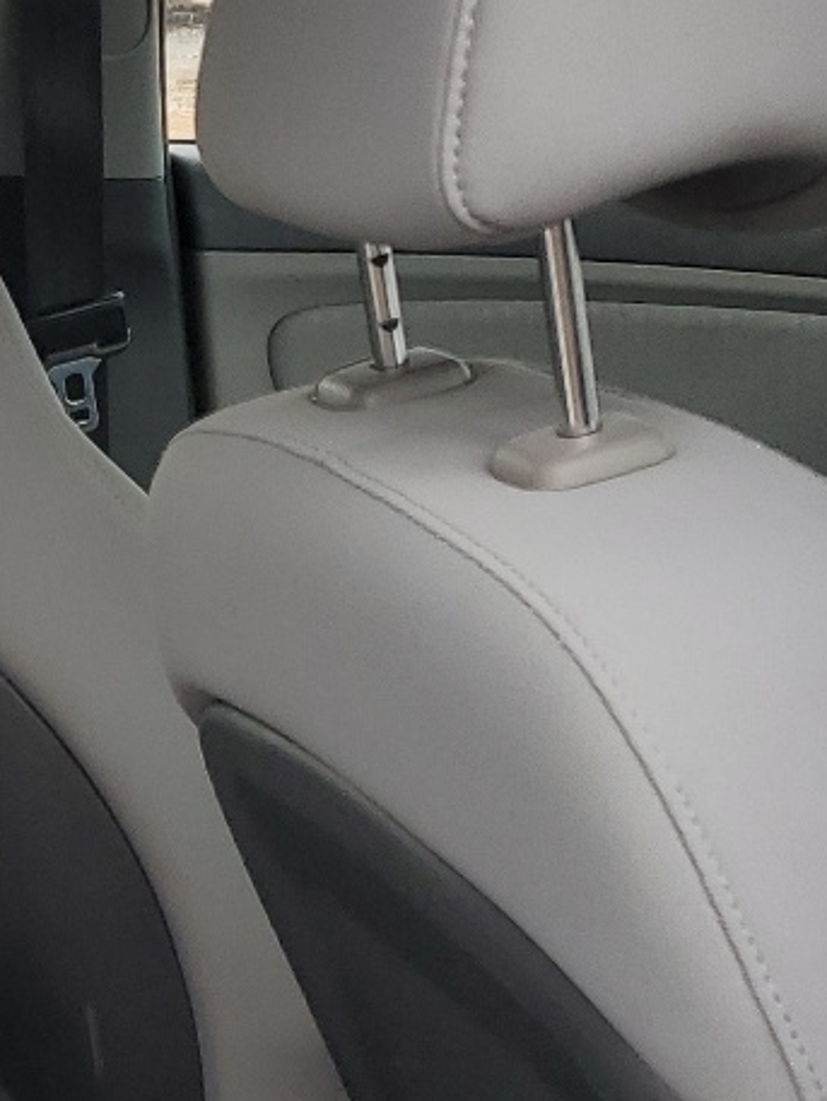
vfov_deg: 20.9
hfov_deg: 14.0
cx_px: -764
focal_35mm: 91
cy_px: 1074
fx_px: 2897
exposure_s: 1/204
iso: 50
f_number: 1.5
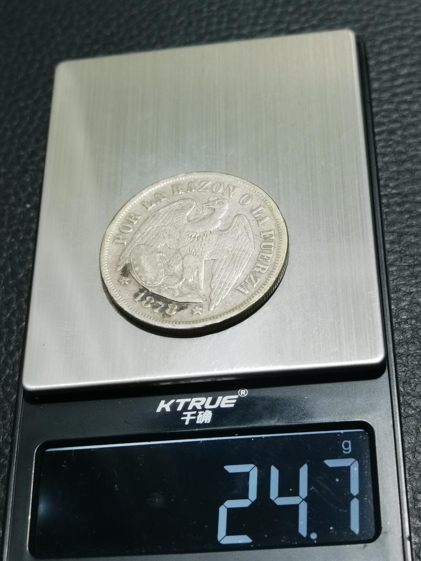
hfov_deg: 22.9
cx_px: 210
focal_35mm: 64
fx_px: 1038
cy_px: 280
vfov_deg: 30.3
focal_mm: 6.67
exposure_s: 1/100
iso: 160
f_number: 1.9
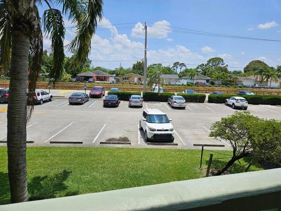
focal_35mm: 23
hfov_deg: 73.9
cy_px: 106
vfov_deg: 58.9
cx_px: 140
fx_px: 187
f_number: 1.8
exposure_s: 1/3628
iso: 25
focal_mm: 5.4
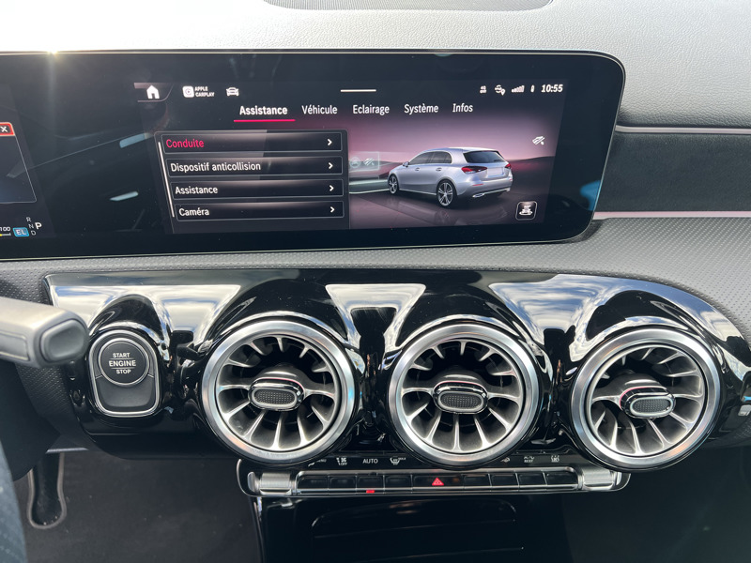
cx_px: 376
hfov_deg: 67.3
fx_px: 564
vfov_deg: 53.1
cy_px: 282
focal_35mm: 26
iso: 80
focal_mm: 5.7
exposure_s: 1/121
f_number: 1.5
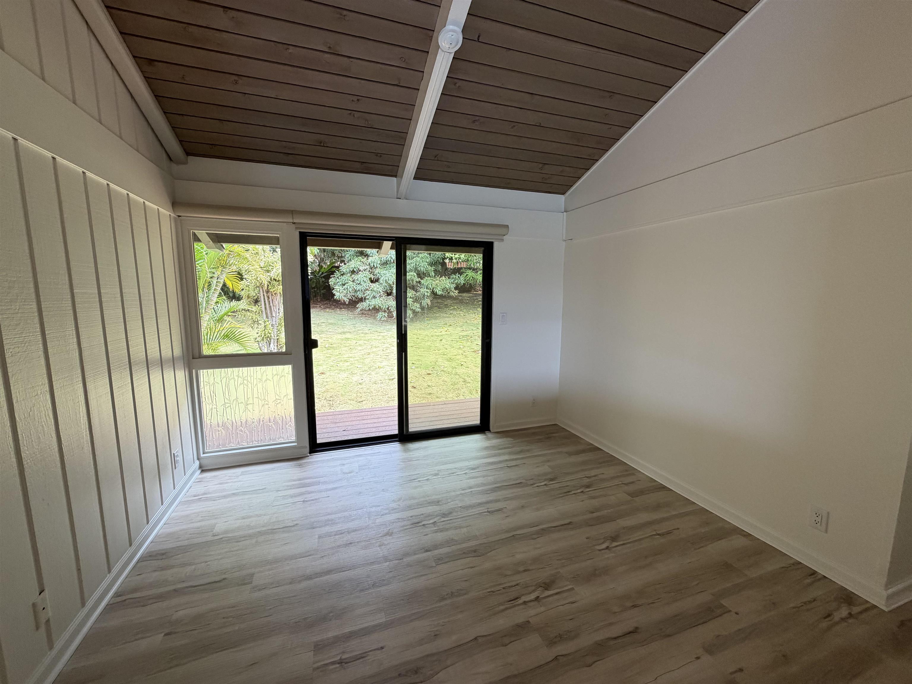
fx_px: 369
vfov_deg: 85.7
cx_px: 456
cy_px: 342
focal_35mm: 14
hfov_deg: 102.1
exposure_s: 1/121
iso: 160
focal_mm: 2.22
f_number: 2.2
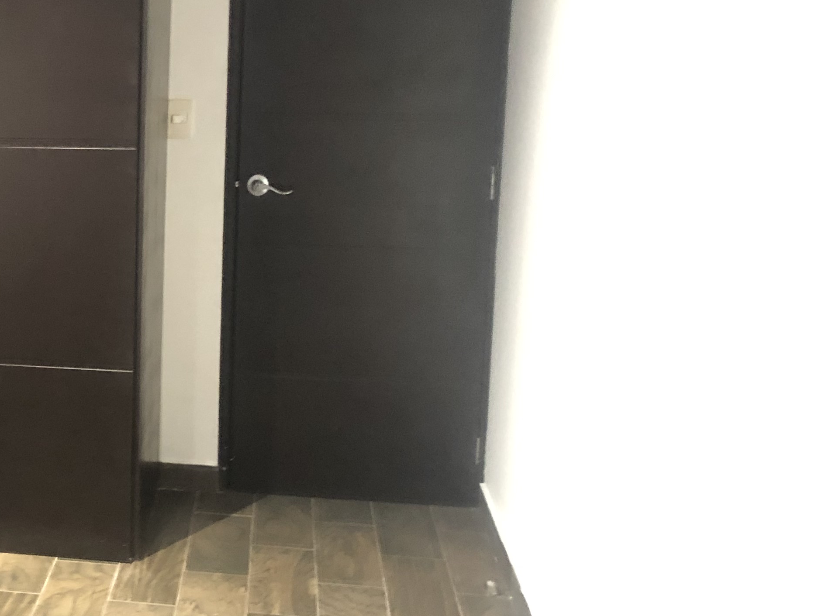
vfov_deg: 24.4
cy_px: 287
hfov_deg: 29.8
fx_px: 1425
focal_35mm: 60
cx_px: -22
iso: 100
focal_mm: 4
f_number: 1.8
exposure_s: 1/5
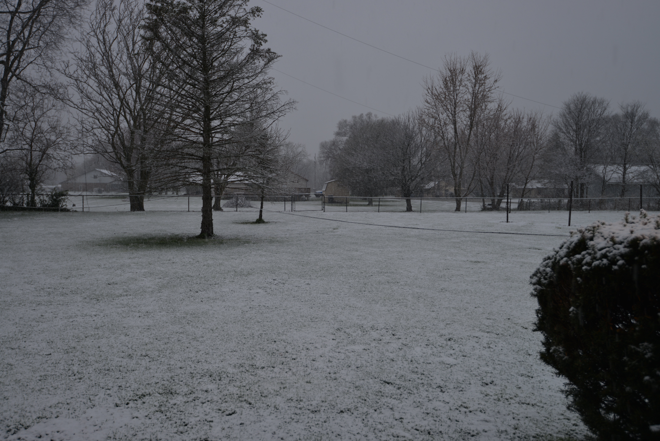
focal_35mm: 29
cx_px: 330
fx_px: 532
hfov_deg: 63.6
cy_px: 220
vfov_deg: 45.0
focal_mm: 29
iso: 100
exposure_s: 1/60
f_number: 4
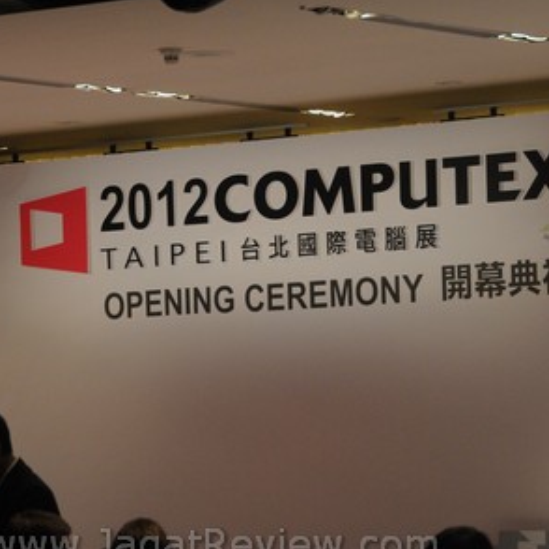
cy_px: 268
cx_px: 213
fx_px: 3266
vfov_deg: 9.6
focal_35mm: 182
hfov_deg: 9.6
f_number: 5
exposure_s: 1/125
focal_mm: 70
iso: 1000
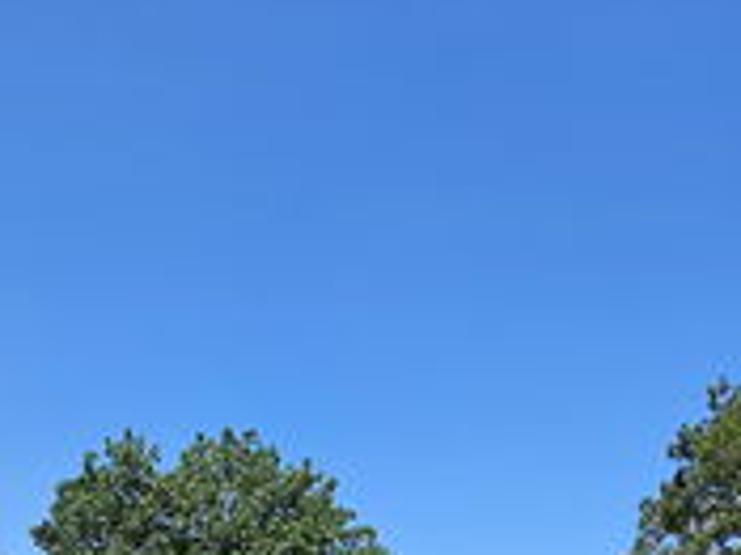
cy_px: 729
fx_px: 813
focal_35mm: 38
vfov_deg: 29.8
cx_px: 402
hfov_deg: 49.0
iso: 50
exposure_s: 1/2321
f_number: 2.2
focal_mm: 2.2
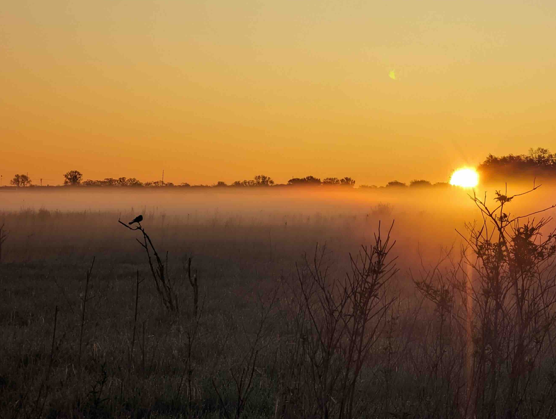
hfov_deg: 11.9
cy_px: 110
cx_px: 418
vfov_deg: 9.0
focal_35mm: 165
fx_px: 2654
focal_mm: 19
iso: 39
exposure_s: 1/891
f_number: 3.5
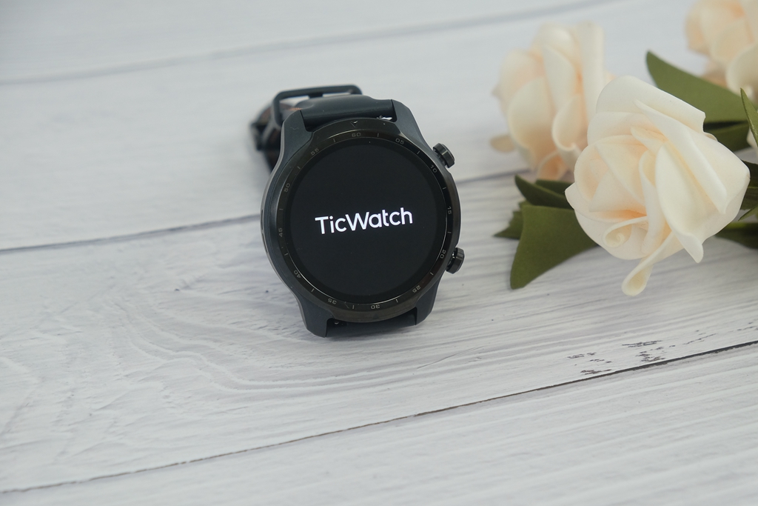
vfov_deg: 17.3
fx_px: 1664
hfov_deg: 25.7
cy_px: 253
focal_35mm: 79
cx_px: 379
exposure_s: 1/85
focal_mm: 52.7
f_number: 5.6
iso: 800
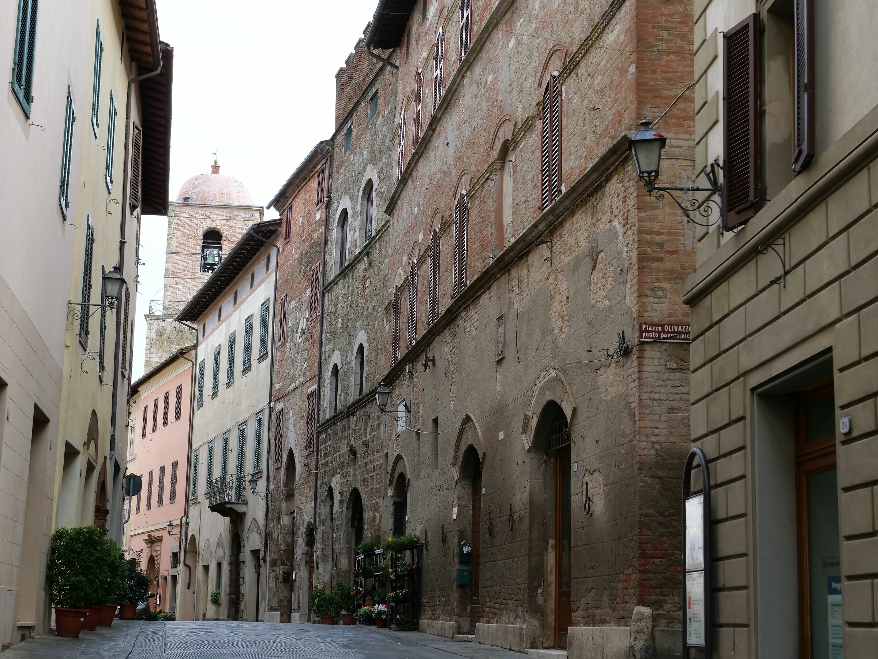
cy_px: 330
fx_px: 1420
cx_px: 439
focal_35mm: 56
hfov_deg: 34.3
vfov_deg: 26.1
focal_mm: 28
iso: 800
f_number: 7.1
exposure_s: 1/320
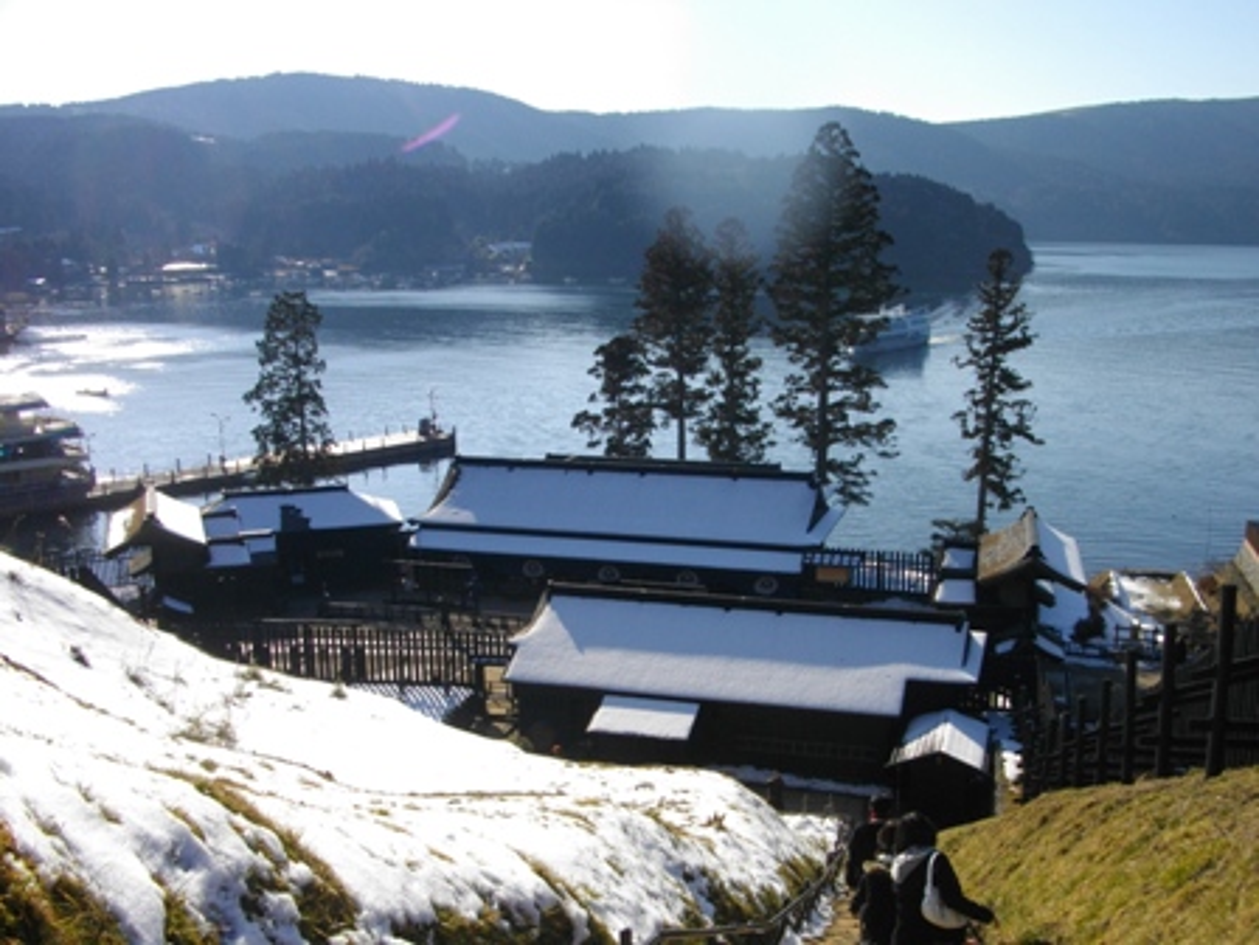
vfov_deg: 44.2
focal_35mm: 32
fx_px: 1164
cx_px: 630
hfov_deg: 56.8
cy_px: 472
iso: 100
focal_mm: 5.7
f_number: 5.5
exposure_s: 1/500
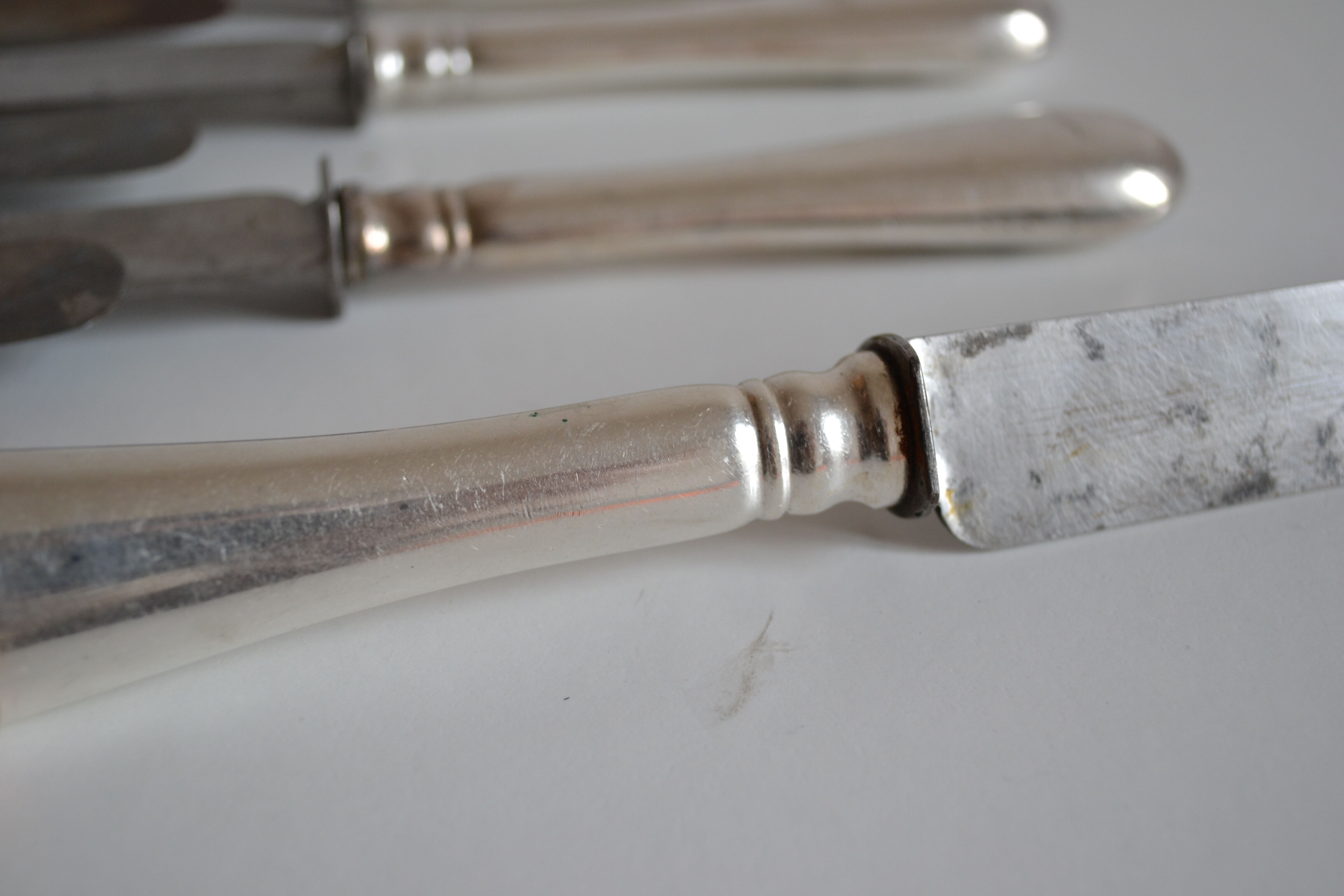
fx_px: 1792
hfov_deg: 41.1
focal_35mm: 48
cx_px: 672
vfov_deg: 28.1
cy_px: 448
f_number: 4.8
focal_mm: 32
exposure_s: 1/60
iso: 400
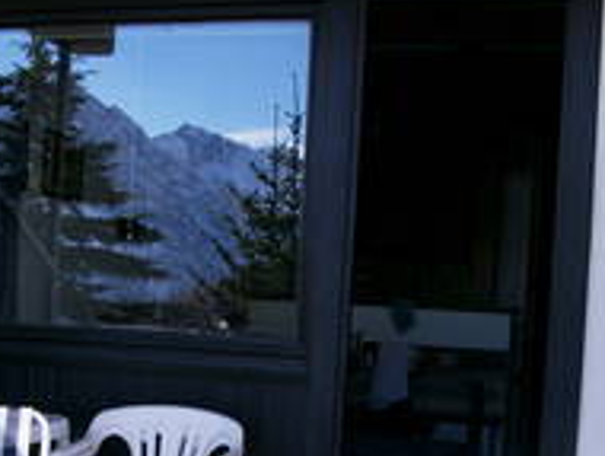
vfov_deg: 20.7
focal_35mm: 70
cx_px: 217
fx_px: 1225
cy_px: 389
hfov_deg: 27.6
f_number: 5
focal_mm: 7.6
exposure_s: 1/320
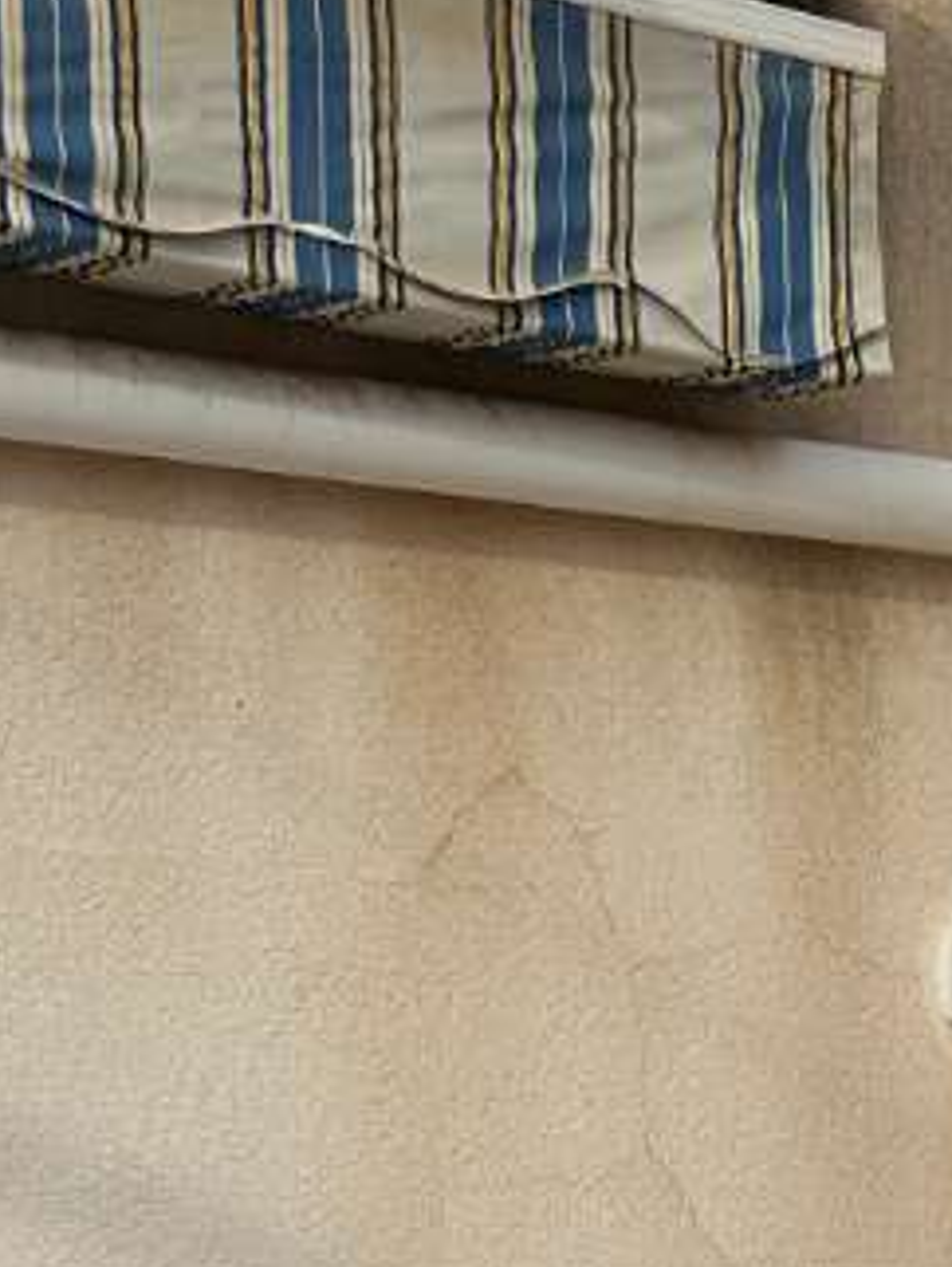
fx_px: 4431
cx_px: 1501
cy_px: 2038
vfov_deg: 14.8
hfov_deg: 11.7
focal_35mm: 121
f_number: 1.5
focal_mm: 5.7
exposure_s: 1/2632
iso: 50
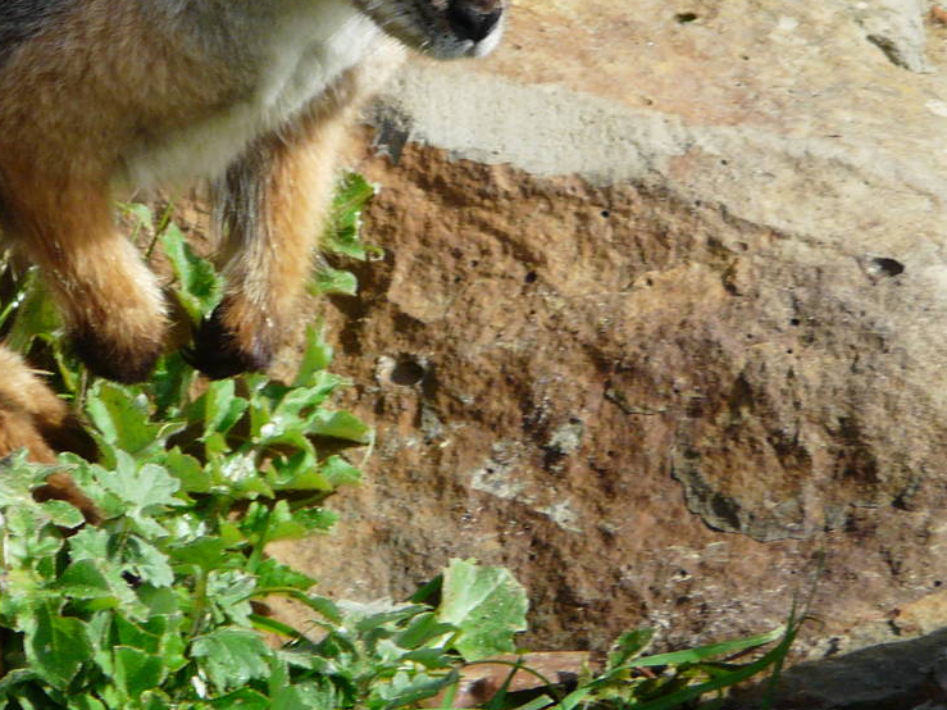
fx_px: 19256
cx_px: 455
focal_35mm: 704
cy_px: -46
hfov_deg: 2.8
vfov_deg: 2.1
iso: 100
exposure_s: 1/250
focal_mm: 53.4
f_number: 5
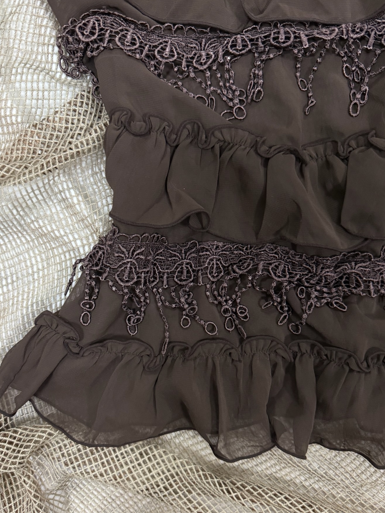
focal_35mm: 28
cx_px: 183
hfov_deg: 49.7
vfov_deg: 63.2
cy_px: 287
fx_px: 415
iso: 400
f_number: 1.78
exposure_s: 1/60
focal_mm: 6.76
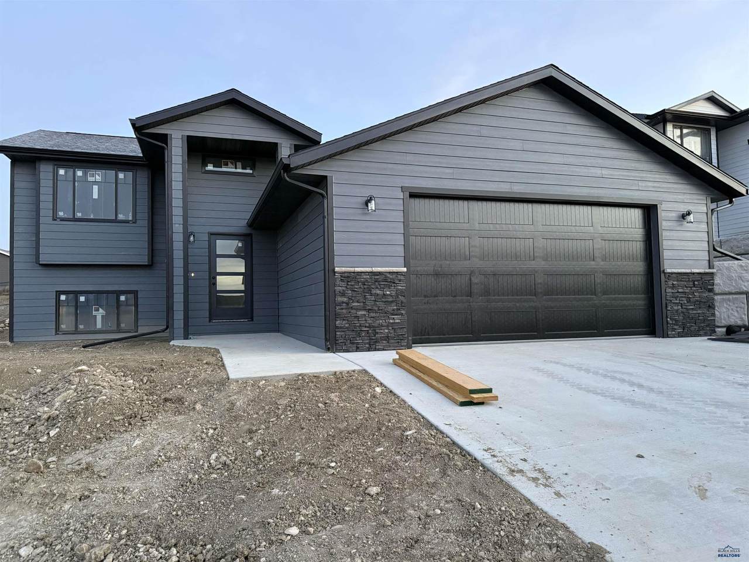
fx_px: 519
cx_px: 374
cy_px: 281
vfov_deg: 56.8
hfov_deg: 71.6
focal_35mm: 24
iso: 800
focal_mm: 6.76
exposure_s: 1/60
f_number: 1.78
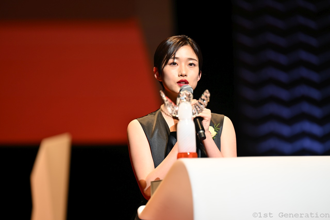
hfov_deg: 10.3
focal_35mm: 200
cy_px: 110
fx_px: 1833
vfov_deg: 6.9
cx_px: 165
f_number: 2.8
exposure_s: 1/200
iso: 200
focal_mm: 200
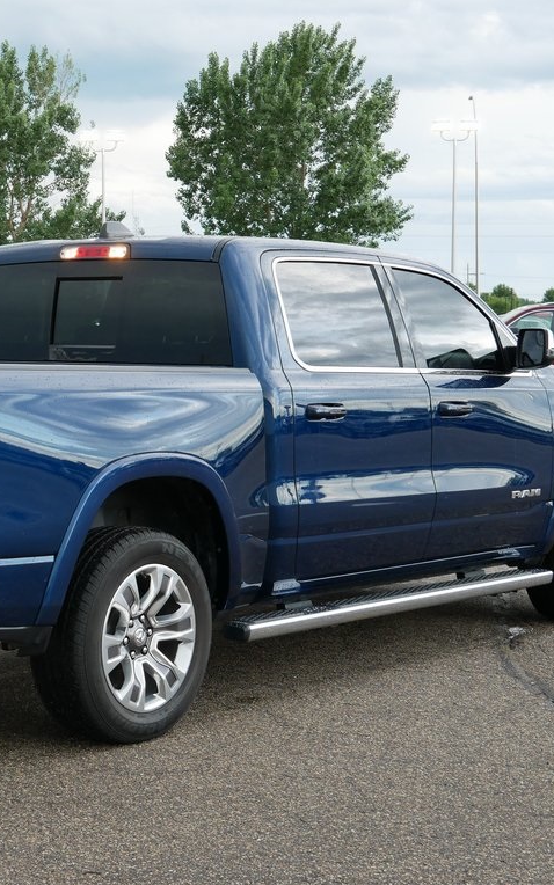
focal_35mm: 71
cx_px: 116
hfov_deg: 18.2
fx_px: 1714
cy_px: 442
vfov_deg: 29.0
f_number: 4.5
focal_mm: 25
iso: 320
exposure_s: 1/60
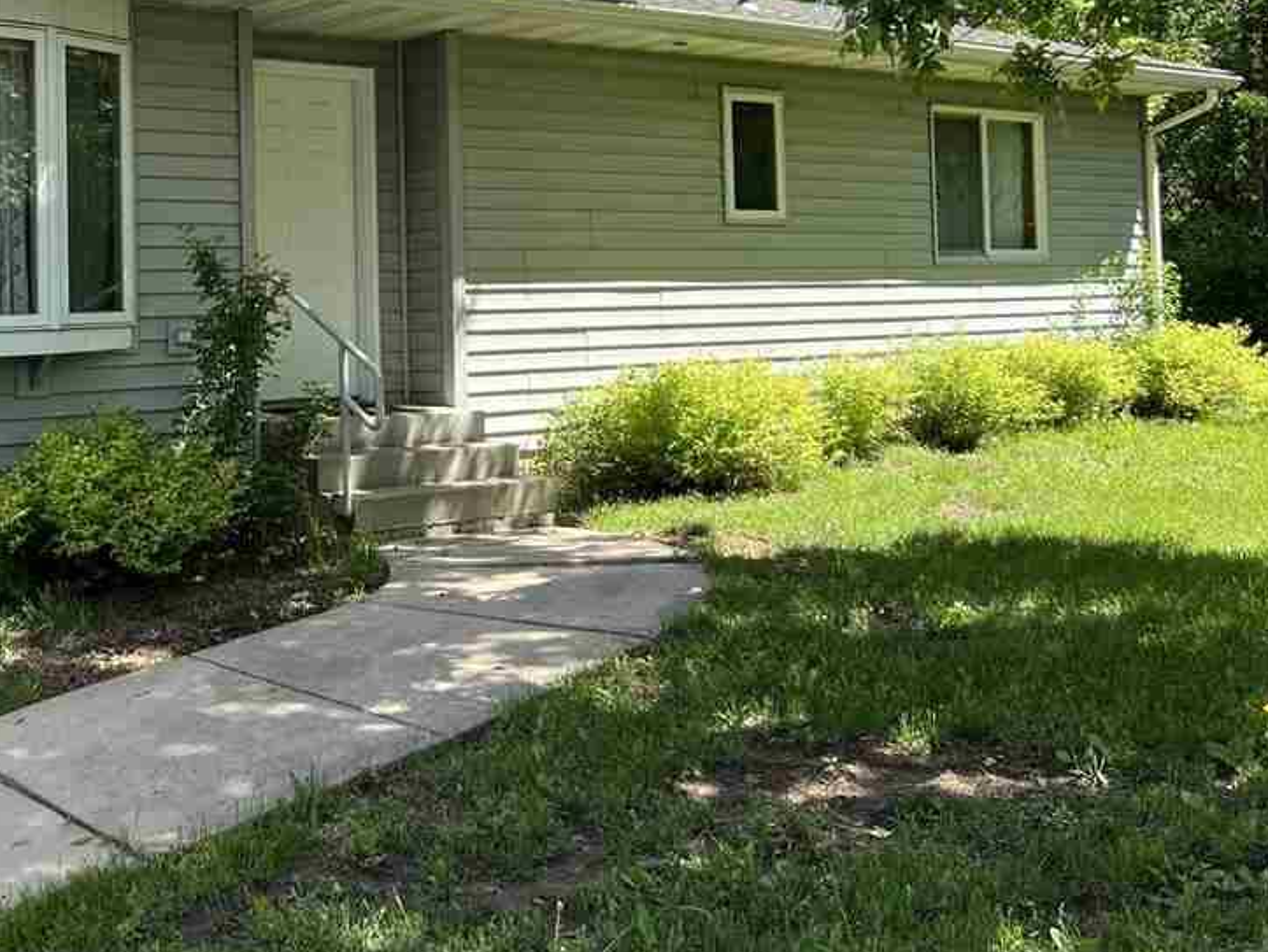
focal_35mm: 46
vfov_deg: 31.0
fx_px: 1686
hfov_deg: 39.7
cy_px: 237
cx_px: 267
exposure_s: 1/1159
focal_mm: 5.7
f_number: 1.5
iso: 50
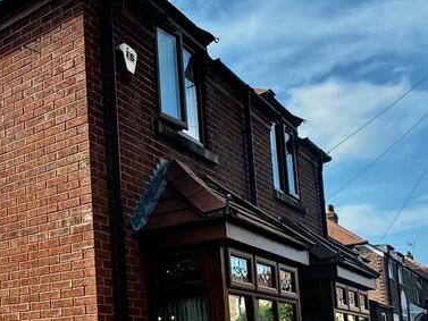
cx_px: 12
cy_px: 280
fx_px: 470
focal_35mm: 38
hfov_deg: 43.0
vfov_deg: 35.8
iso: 50
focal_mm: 2.22
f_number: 2.2
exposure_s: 1/980
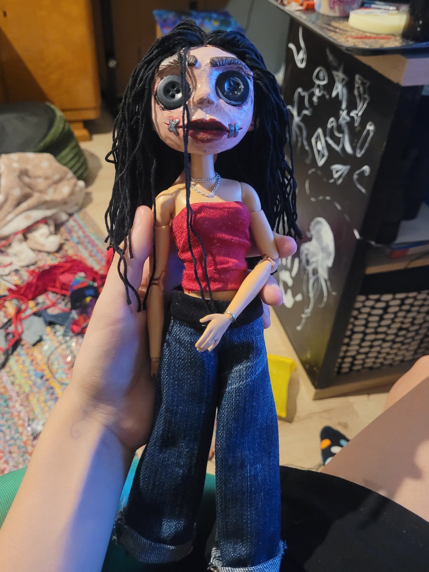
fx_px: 430
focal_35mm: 26
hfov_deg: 53.1
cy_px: 286
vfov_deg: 67.3
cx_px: 214
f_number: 1.8
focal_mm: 5.4
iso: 1000
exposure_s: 1/24
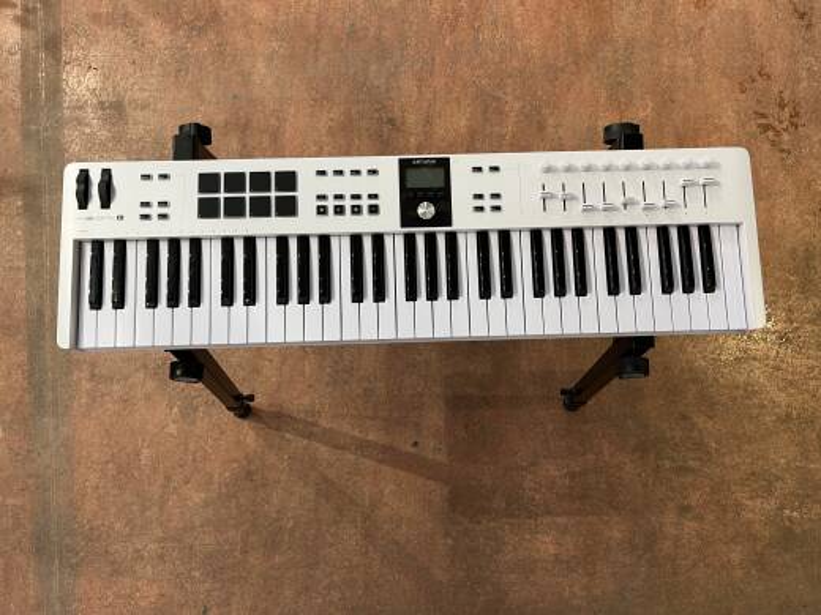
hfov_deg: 67.3
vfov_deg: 53.1
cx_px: 410
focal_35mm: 26
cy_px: 308
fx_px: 617
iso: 80
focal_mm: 5.1
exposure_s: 1/60
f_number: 1.6
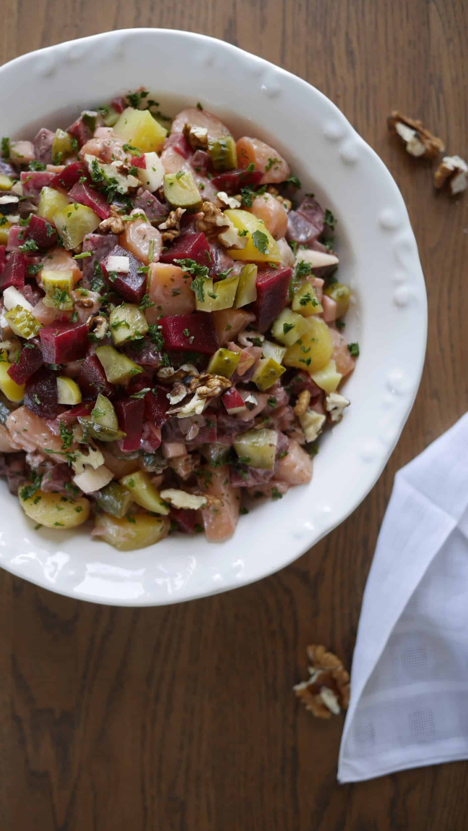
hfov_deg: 26.9
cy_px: 419
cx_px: 153
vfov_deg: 46.4
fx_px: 970
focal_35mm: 44
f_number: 1.7
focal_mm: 20
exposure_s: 1/200
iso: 200
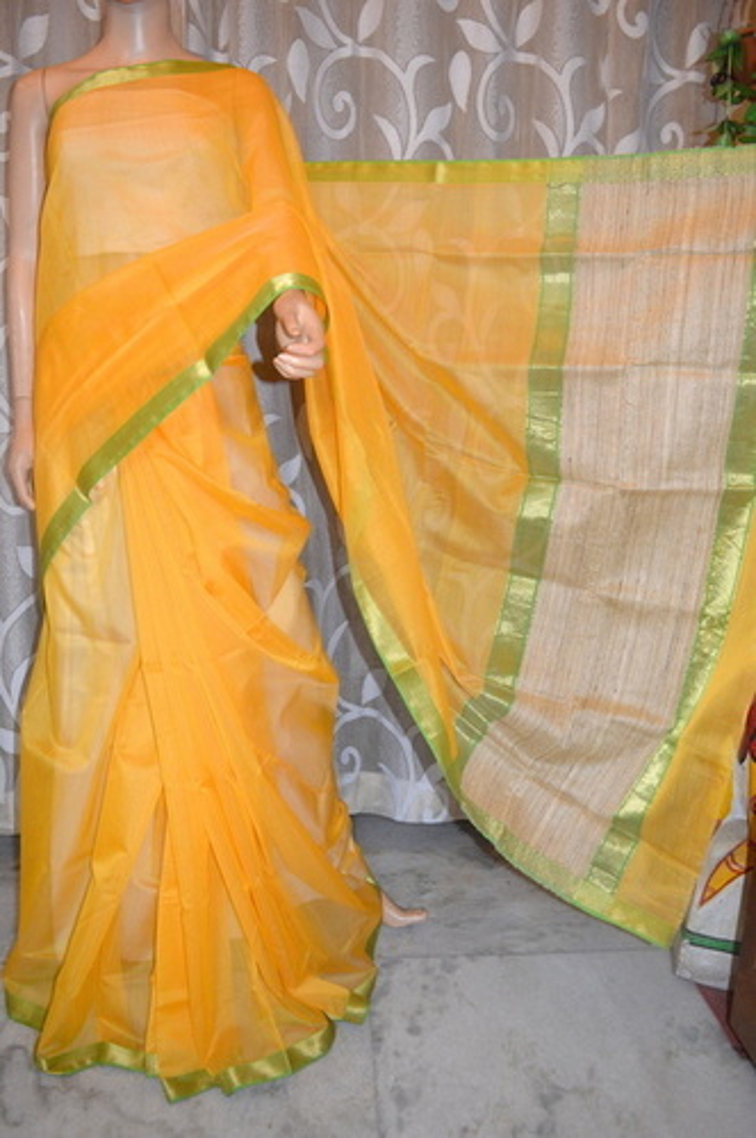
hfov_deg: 47.8
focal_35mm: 27
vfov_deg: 67.4
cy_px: 569
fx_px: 853
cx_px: 378
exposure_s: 1/60
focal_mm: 18
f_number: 3.5
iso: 1100
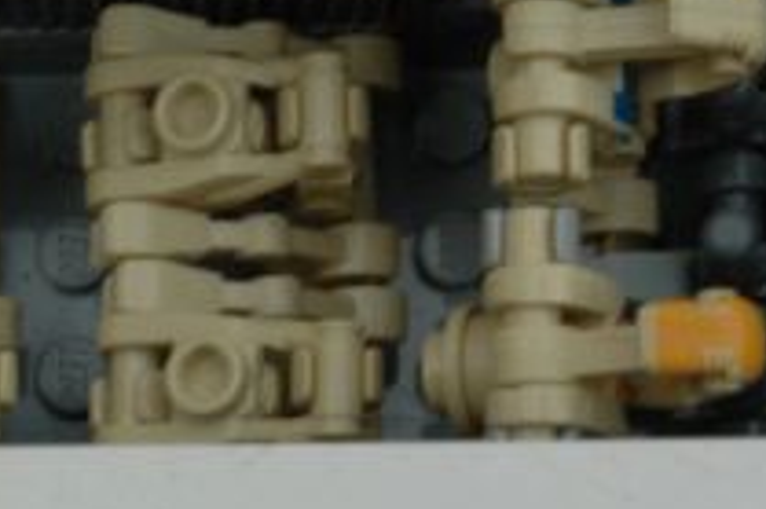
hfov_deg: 9.3
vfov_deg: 6.2
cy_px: 256
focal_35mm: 220
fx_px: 4677
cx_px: -29
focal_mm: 48
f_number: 20
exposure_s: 1/100
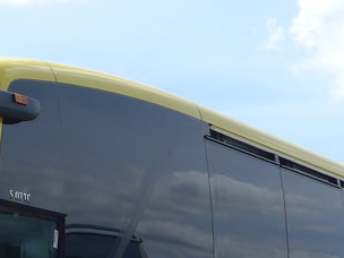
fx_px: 1610
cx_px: 51
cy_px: 289
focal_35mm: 162
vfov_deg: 9.1
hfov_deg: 12.1
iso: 80
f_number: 2.8
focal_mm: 8.4
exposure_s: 1/2000
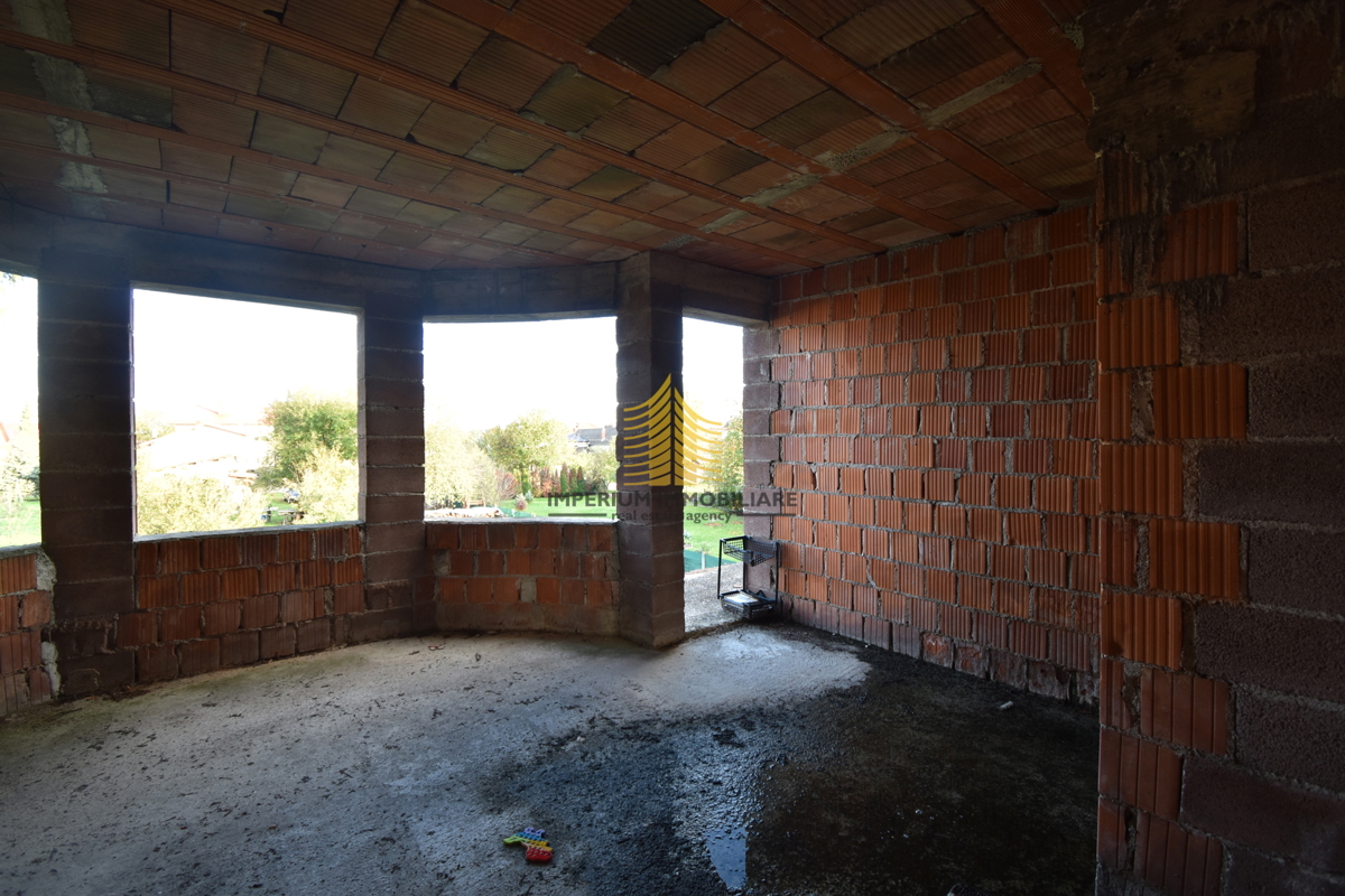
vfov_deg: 77.3
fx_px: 560
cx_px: 672
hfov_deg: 100.4
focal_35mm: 15
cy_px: 448
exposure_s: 1/30
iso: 180
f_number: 4.5
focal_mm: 10
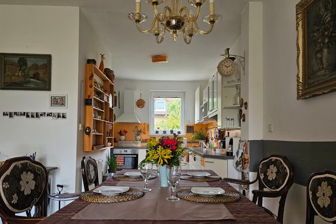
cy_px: 128
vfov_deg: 49.4
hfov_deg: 69.4
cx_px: 170
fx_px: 243
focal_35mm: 26
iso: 125
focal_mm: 5.4
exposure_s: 1/180
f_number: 1.8
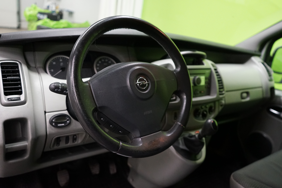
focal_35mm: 28
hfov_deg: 65.5
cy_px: 94
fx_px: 219
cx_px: 141
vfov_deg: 46.4
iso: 4000
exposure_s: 1/160
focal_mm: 28
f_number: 3.5
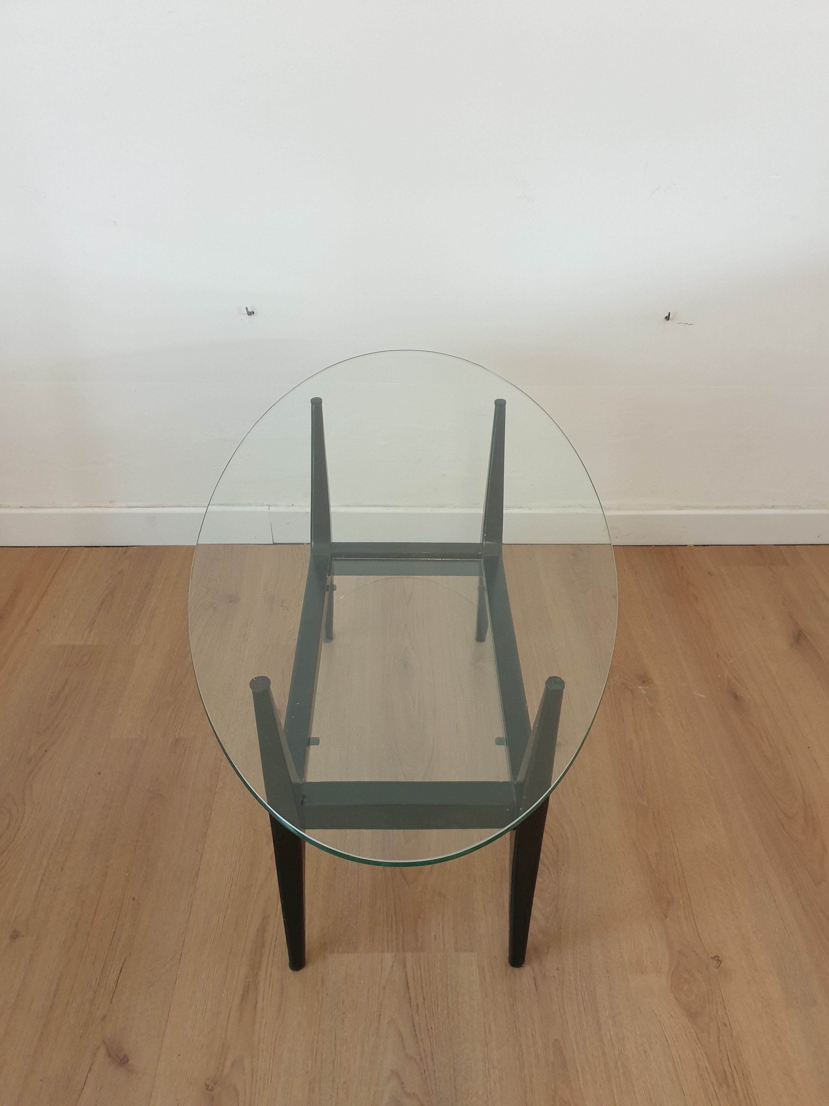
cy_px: 553
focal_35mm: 26
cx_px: 414
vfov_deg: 67.3
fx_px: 830
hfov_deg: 53.1
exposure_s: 1/33
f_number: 1.5
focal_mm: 4.3
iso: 250
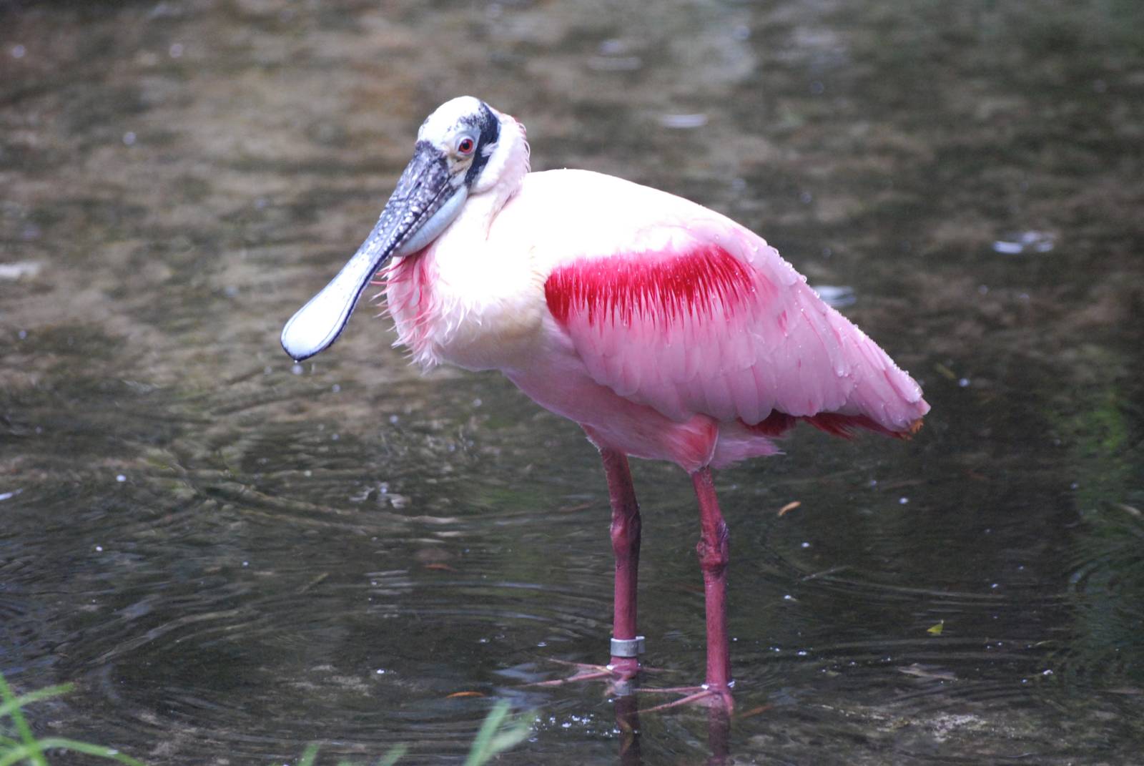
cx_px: 572
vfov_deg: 4.2
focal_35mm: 330
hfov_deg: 6.2
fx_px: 10499
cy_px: 383
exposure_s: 1/160
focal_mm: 220
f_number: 5.3
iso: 1600
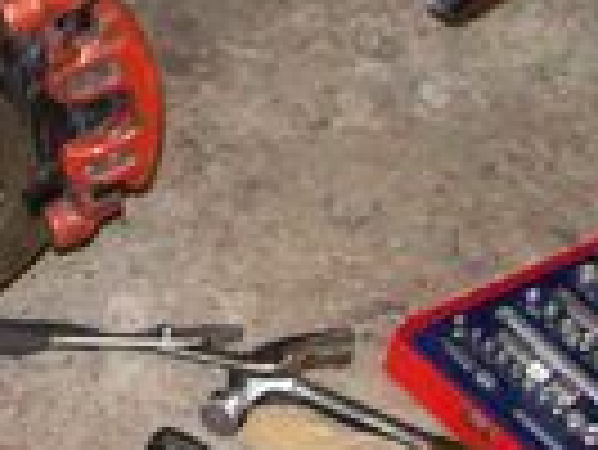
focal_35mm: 173
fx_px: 2991
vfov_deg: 8.5
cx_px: -189
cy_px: -40
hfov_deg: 11.1
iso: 200
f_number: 2.7
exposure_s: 1/64
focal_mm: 6
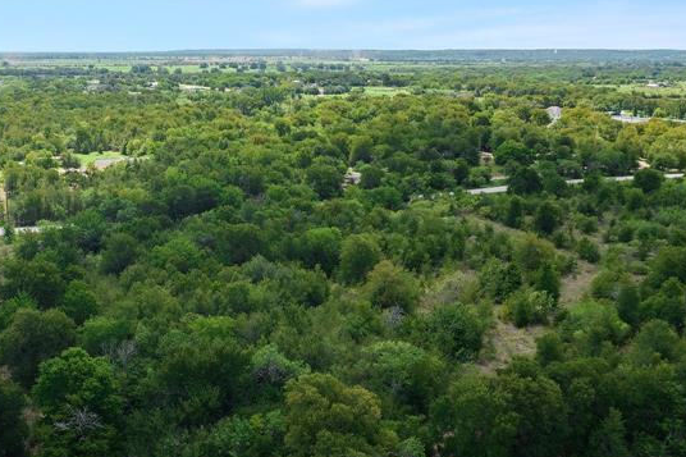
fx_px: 800
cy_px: 216
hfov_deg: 45.9
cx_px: 250
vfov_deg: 31.9
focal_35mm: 42
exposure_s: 1/1250
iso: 100
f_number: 2.8
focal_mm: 8.38
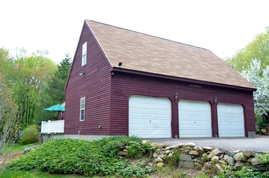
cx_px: 134
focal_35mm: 33
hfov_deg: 57.3
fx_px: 246
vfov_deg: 39.8
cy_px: 89
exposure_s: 1/400
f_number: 10
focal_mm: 22
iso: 1600
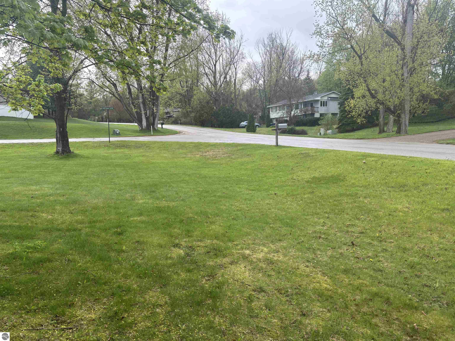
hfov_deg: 67.3
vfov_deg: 53.1
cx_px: 228
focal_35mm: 26
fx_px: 342
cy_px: 170
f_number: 1.6
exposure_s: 1/716
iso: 50
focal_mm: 5.96
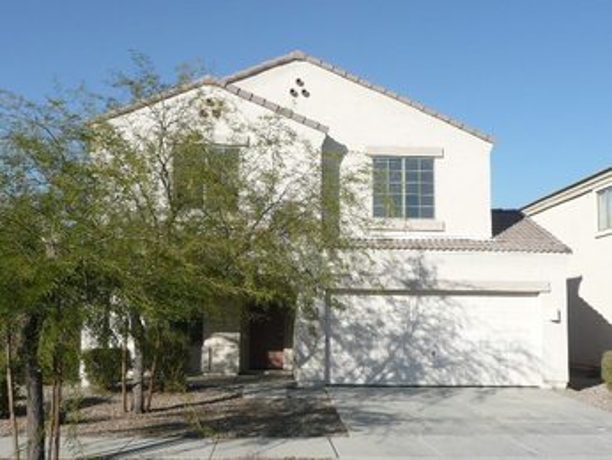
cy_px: 230
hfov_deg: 45.7
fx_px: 725
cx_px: 306
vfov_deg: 35.2
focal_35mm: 41
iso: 100
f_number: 8
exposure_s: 1/250
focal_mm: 4.6
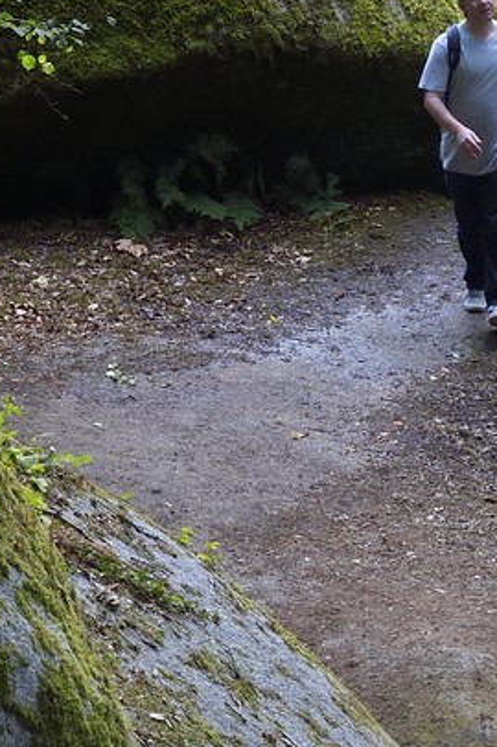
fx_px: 5725
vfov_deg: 7.3
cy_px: -534
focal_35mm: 276
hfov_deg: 5.0
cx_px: 70
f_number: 9
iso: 800
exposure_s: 1/250
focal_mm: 70
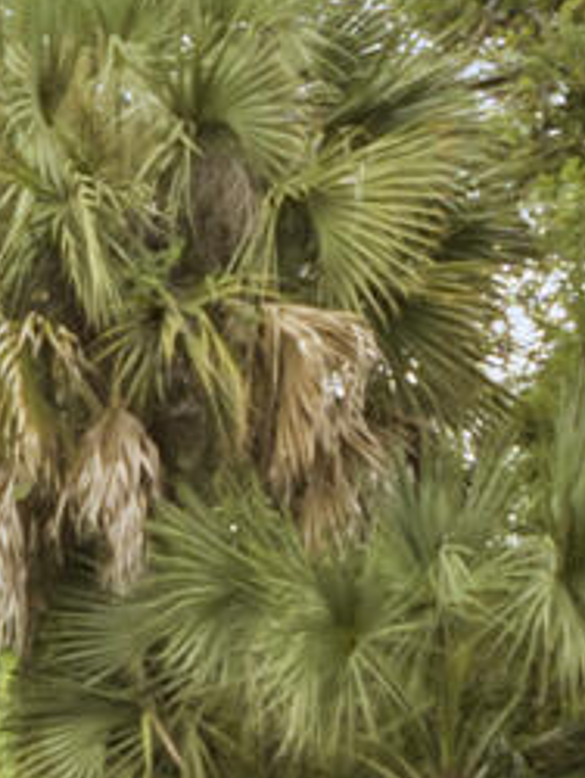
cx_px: -1730
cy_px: 1285
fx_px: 3599
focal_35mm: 160
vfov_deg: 11.6
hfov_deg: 7.1
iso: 200
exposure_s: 1/80
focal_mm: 8
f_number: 4
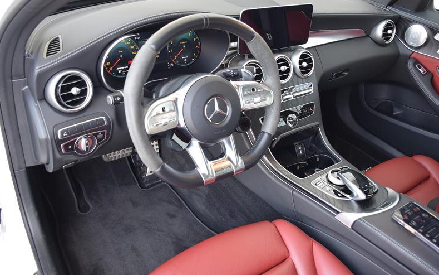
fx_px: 371
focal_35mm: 31
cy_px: 127
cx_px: 219
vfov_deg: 40.6
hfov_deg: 61.2
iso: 450
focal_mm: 20
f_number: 4
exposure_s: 1/60
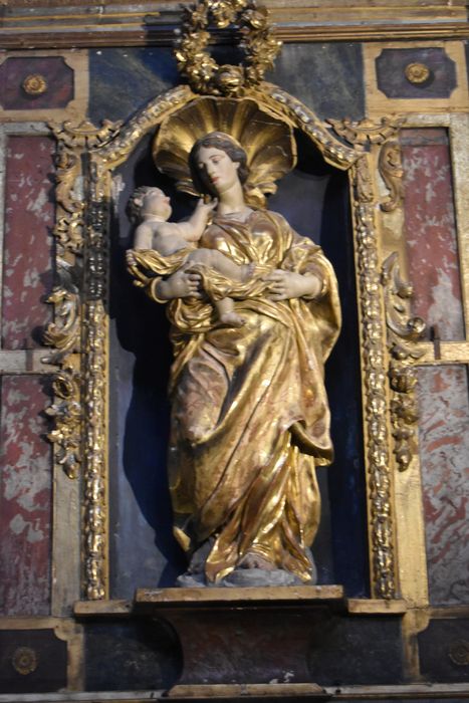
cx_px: 234
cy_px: 352
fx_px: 1611
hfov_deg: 16.6
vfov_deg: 24.6
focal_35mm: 82
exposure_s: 1/60
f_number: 5.6
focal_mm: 55
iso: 4500
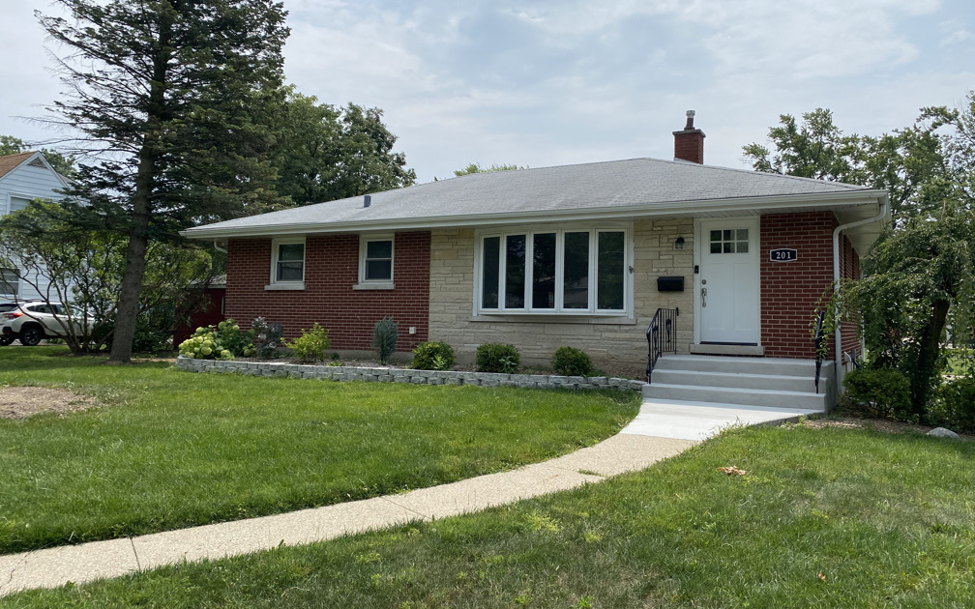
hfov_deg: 66.5
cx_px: 494
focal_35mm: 28
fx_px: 744
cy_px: 272
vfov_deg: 44.5
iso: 32
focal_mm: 4.25
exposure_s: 1/5747
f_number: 1.8
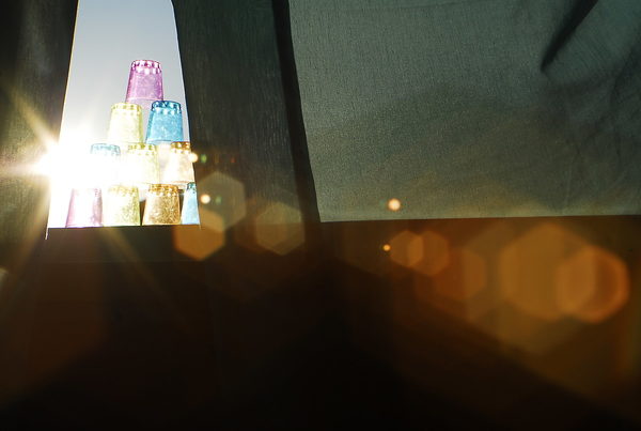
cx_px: 320
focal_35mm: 64
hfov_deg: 31.1
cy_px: 216
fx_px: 1151
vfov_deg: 21.2
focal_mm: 43
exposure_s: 1/320
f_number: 11
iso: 100
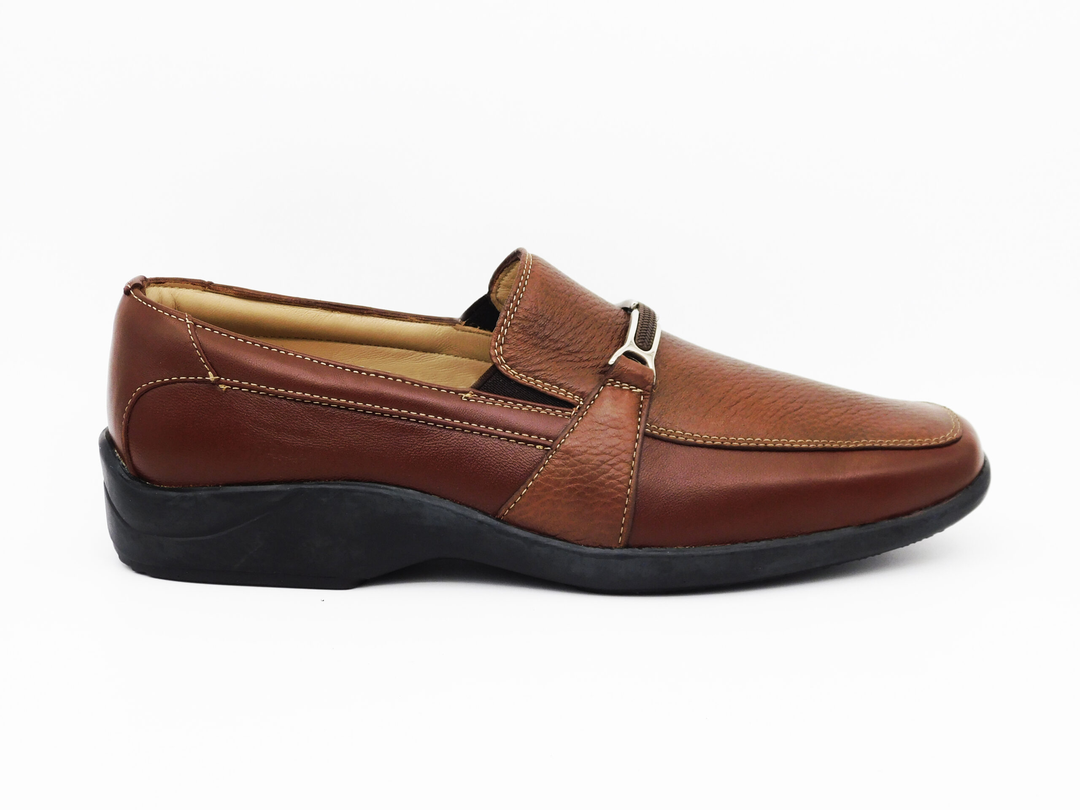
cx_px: 540
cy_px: 405
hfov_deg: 32.7
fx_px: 1841
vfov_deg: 24.8
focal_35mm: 59
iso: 125
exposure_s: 1/250
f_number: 4
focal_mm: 10.4
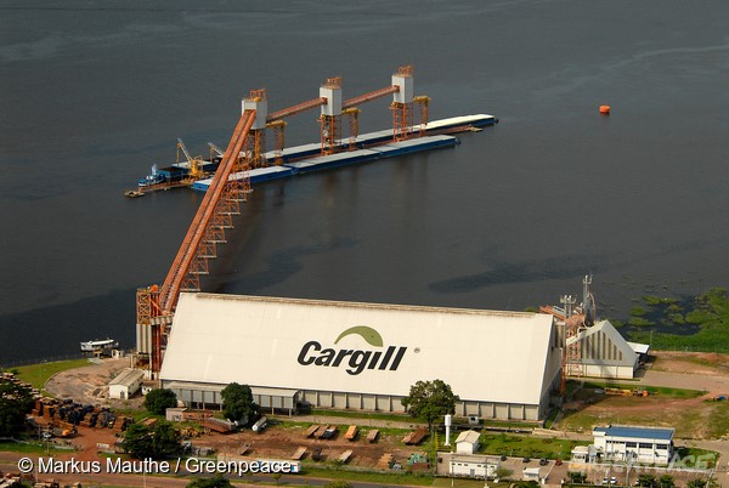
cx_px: 364
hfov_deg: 17.0
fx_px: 2434
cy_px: 244
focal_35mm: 120
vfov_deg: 11.5
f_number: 5
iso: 320
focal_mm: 80
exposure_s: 1/800
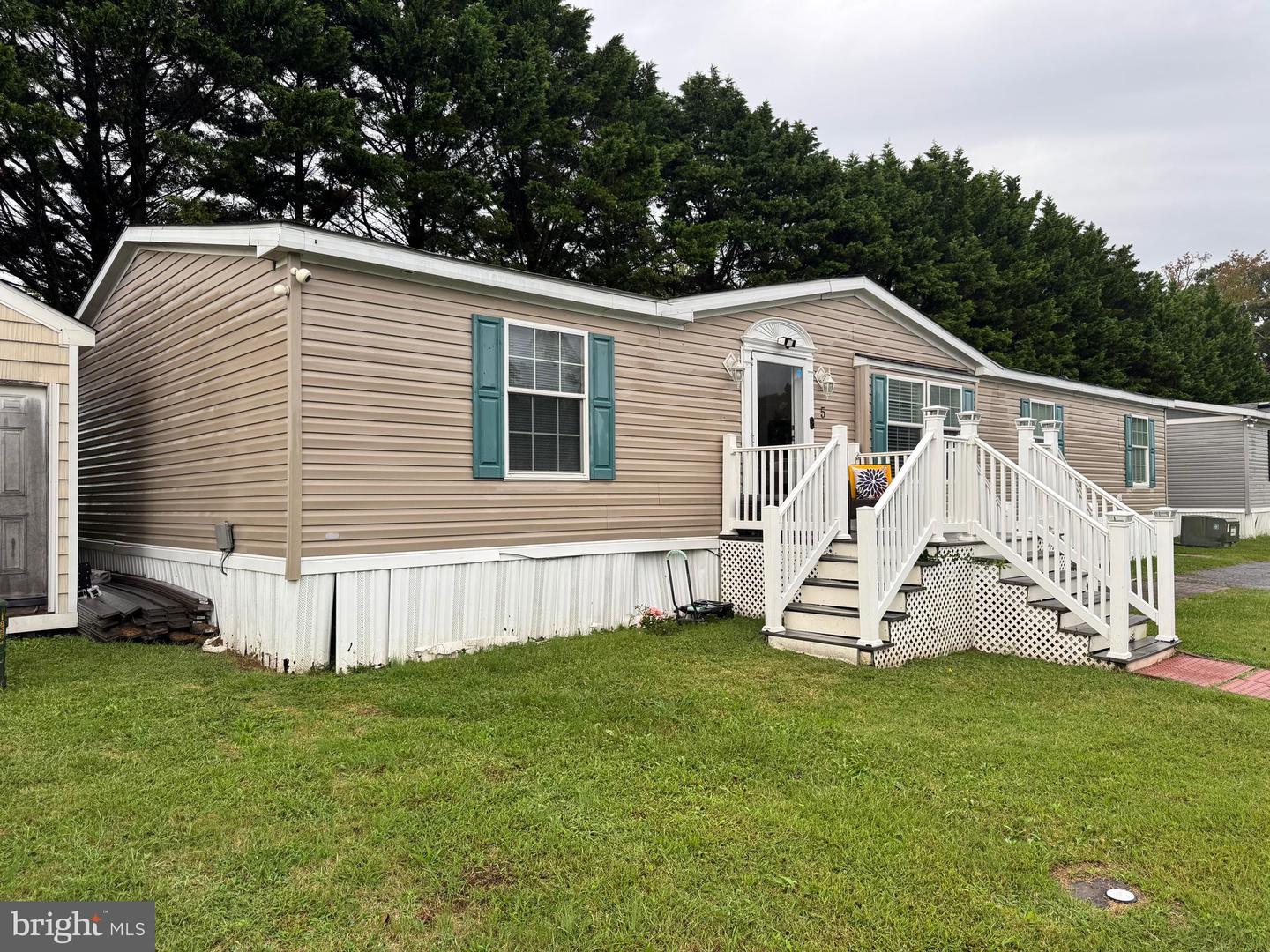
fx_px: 881
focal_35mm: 24
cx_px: 635
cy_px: 476
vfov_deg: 56.8
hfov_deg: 71.6
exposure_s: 1/693
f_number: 1.78
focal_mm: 6.76
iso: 80
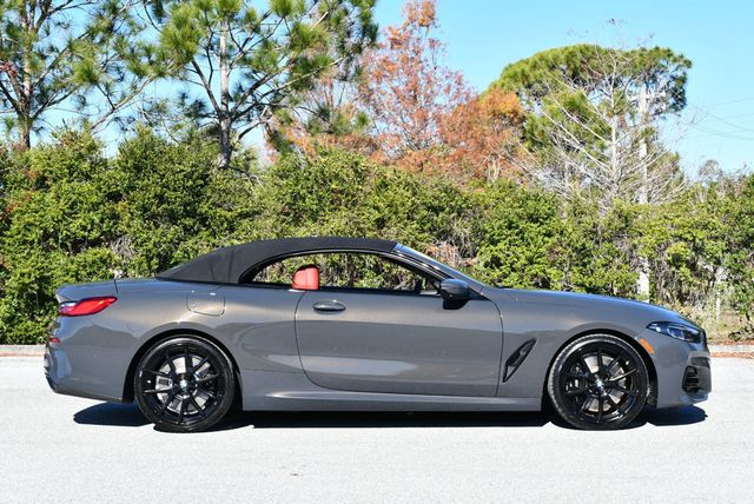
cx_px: 377
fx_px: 1425
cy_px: 252
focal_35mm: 68
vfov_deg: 20.1
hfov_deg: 29.6
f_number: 8
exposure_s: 1/250
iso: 140
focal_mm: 34
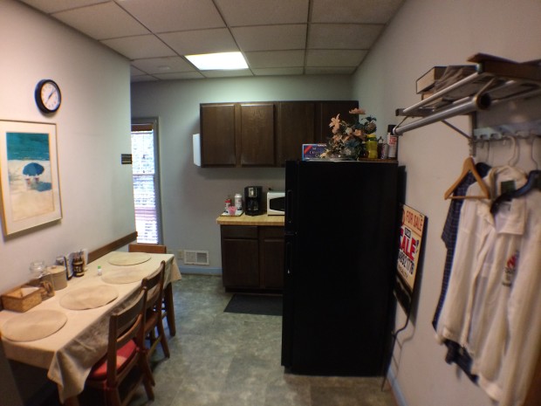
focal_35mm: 29
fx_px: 453
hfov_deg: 61.7
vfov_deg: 48.2
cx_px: 270
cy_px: 203
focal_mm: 4.15
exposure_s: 1/30
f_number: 2.2
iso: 250
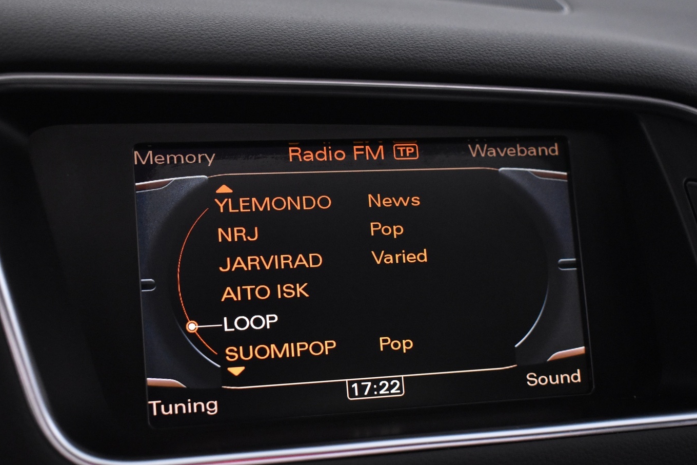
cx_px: 338
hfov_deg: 32.1
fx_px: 1212
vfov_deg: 21.7
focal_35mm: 63
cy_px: 263
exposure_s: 1/60
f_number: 4.5
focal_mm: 35
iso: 3200
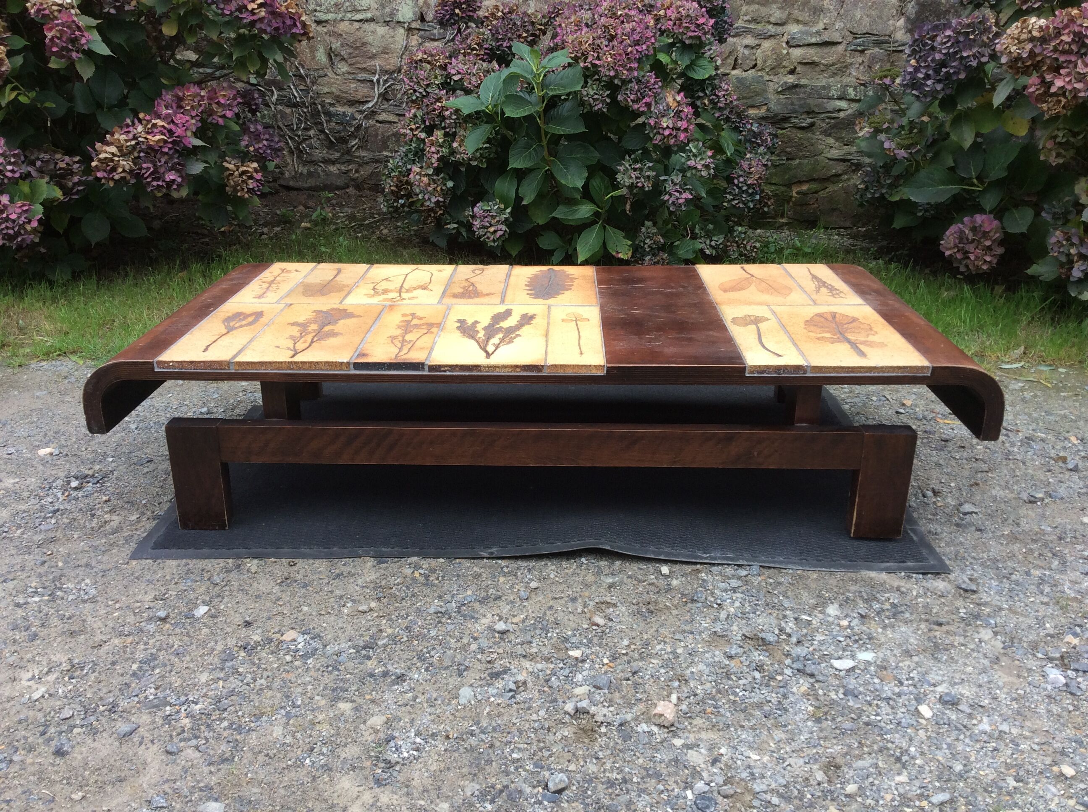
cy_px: 406
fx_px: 1004
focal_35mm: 32
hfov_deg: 56.9
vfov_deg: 44.1
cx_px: 544
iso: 32
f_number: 2.4
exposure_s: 1/231
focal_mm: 3.3
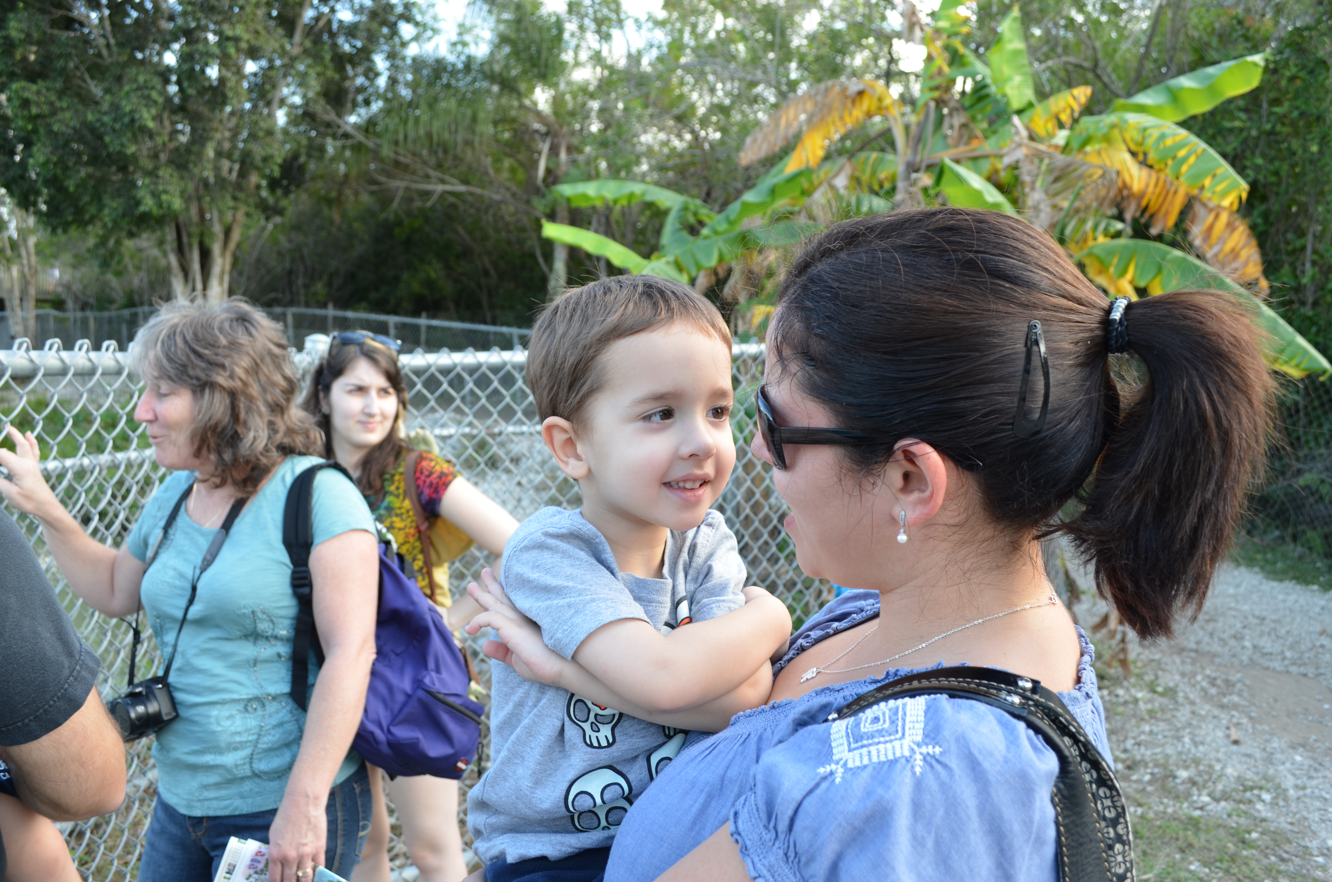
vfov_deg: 43.4
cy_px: 441
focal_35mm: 30
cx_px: 666
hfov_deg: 62.0
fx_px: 1108
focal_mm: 20
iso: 280
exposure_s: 1/125
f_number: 5.6
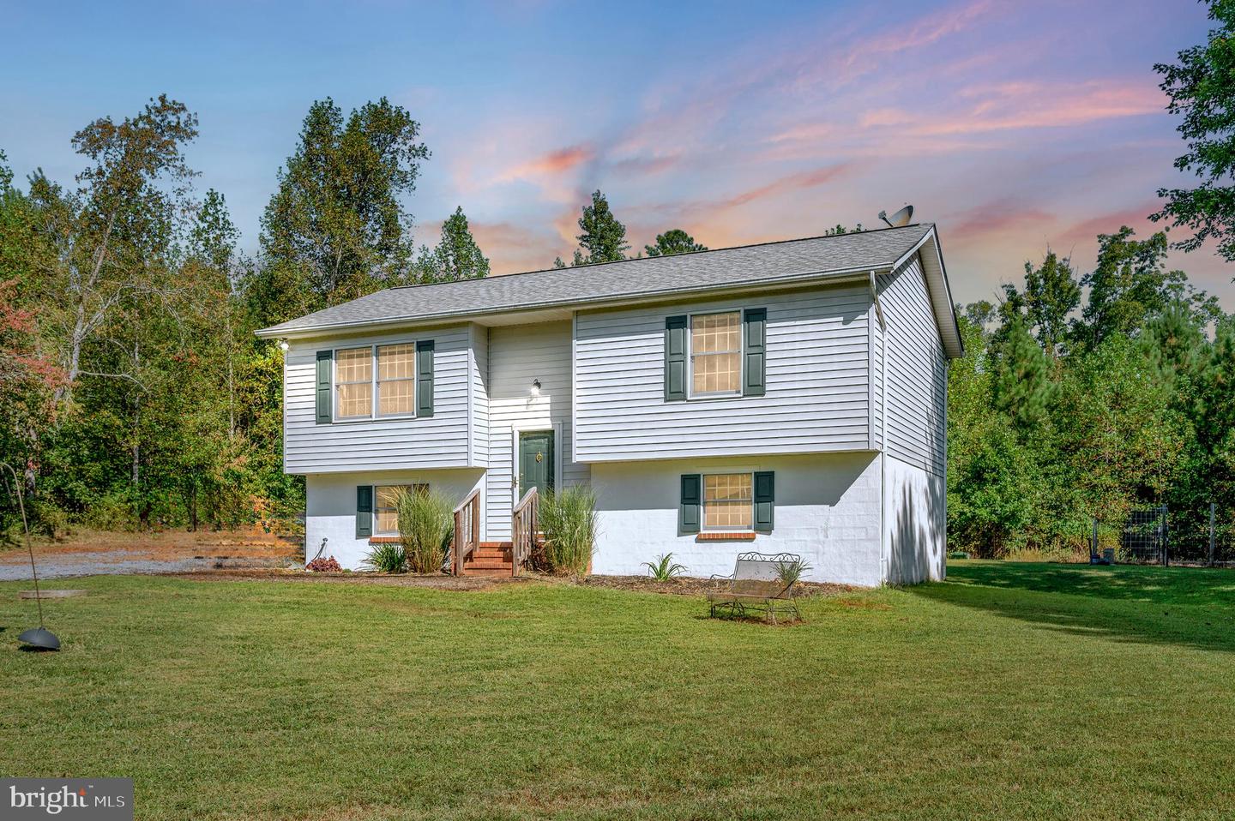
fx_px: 1028
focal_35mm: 30
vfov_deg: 43.5
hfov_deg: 62.0
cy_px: 410
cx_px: 618
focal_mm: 30
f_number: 8
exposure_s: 1/500
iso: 100
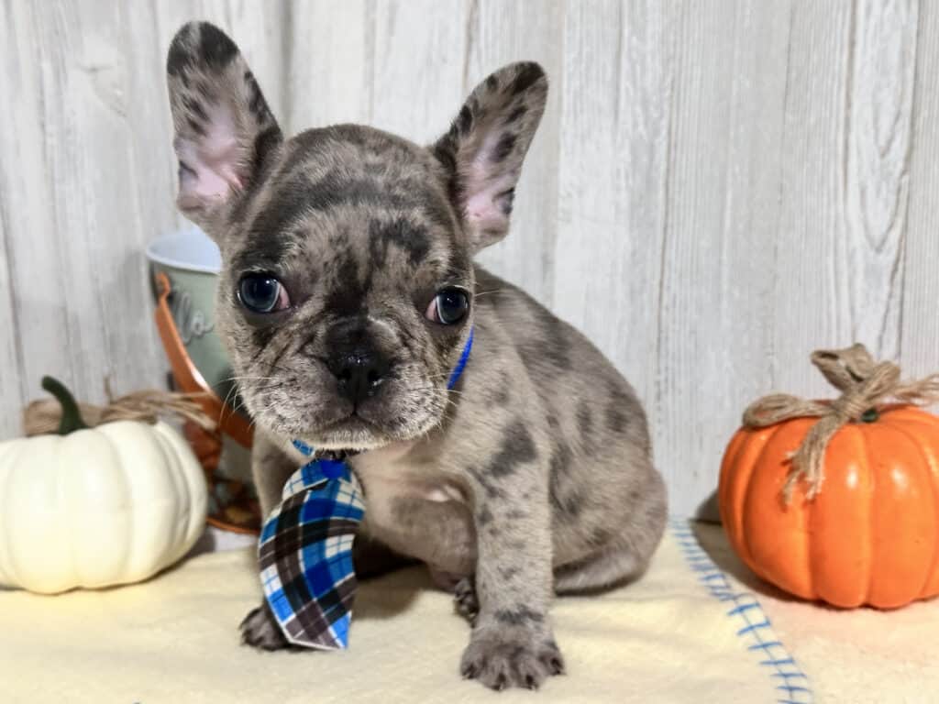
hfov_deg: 39.7
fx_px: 1302
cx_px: 470
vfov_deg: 30.3
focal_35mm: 48
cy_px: 352
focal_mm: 6.86
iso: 500
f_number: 1.78
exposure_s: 1/40
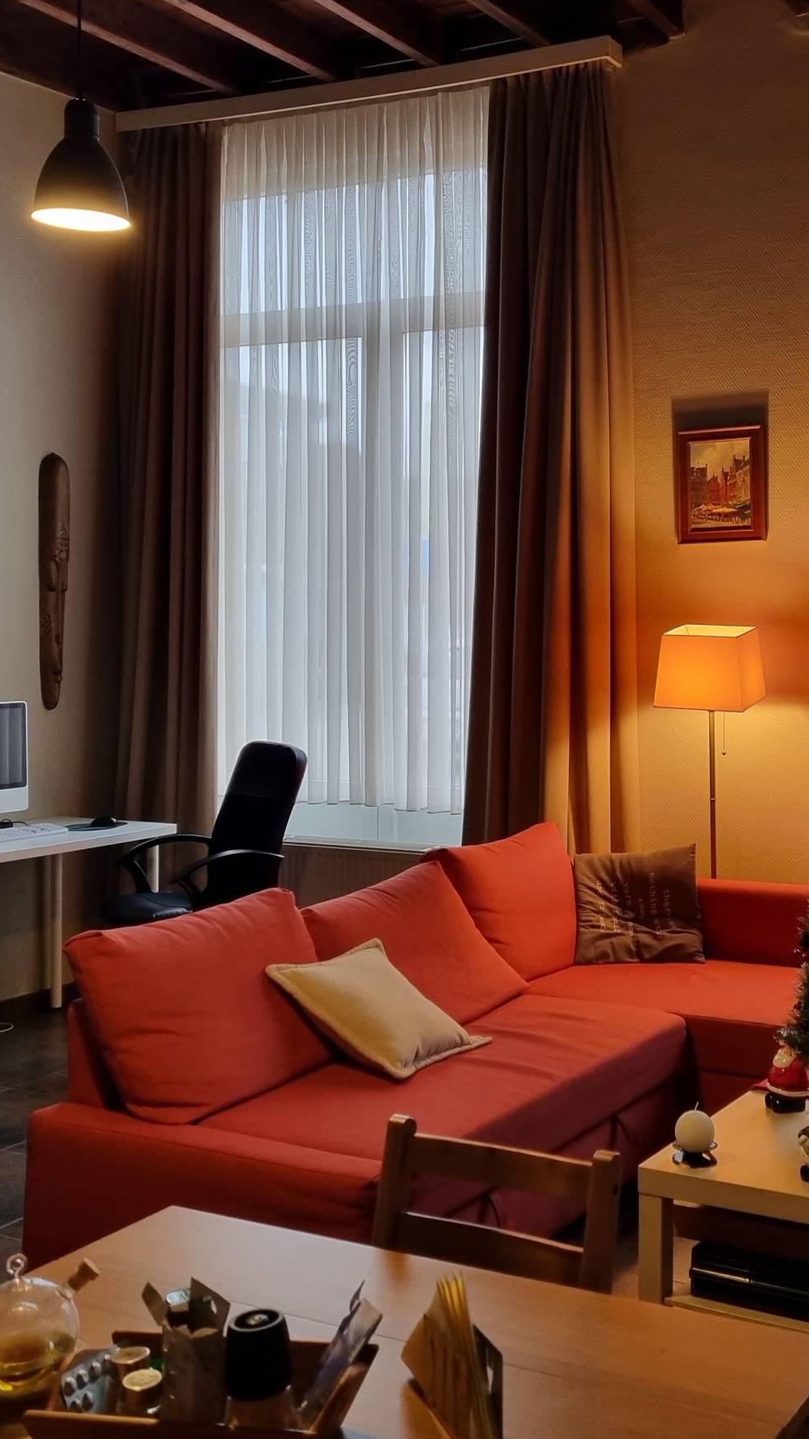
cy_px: 662
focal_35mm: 42
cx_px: 636
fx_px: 1602
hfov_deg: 27.8
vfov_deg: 48.3
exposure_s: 1/50
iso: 160
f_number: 1.8
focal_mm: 5.4
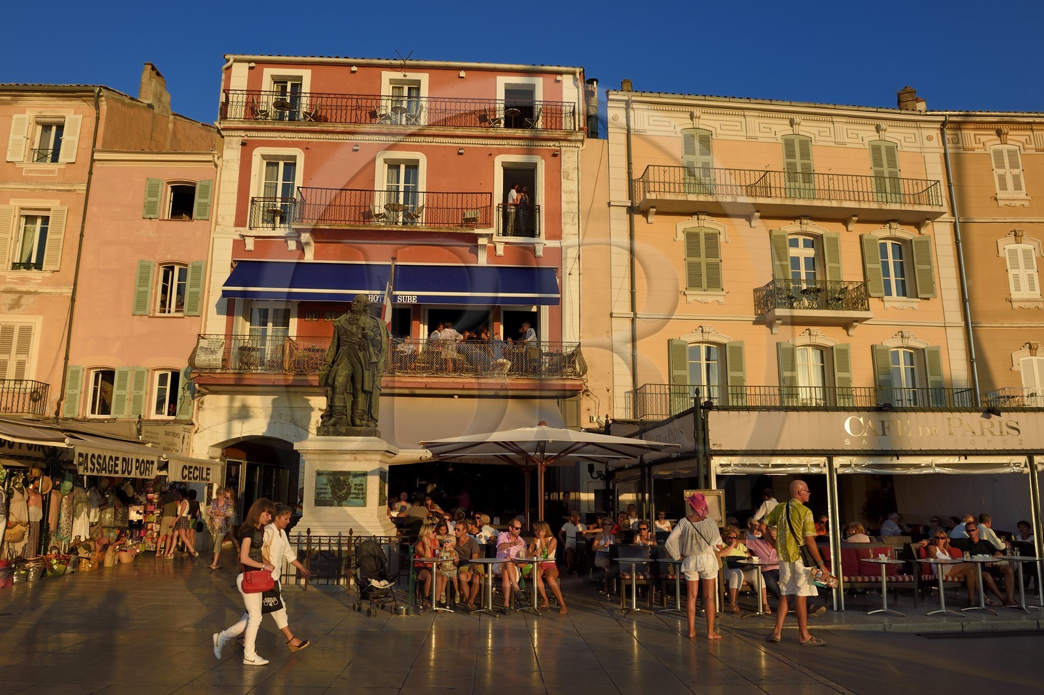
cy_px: 348
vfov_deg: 53.1
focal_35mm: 24
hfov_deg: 73.8
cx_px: 522
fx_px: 696
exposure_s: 1/250
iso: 200
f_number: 8
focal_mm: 24
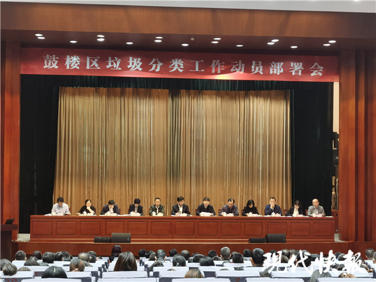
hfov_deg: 29.4
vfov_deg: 22.3
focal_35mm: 66
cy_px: 141
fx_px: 717
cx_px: 188
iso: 250
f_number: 1.6
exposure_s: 1/50
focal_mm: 5.56
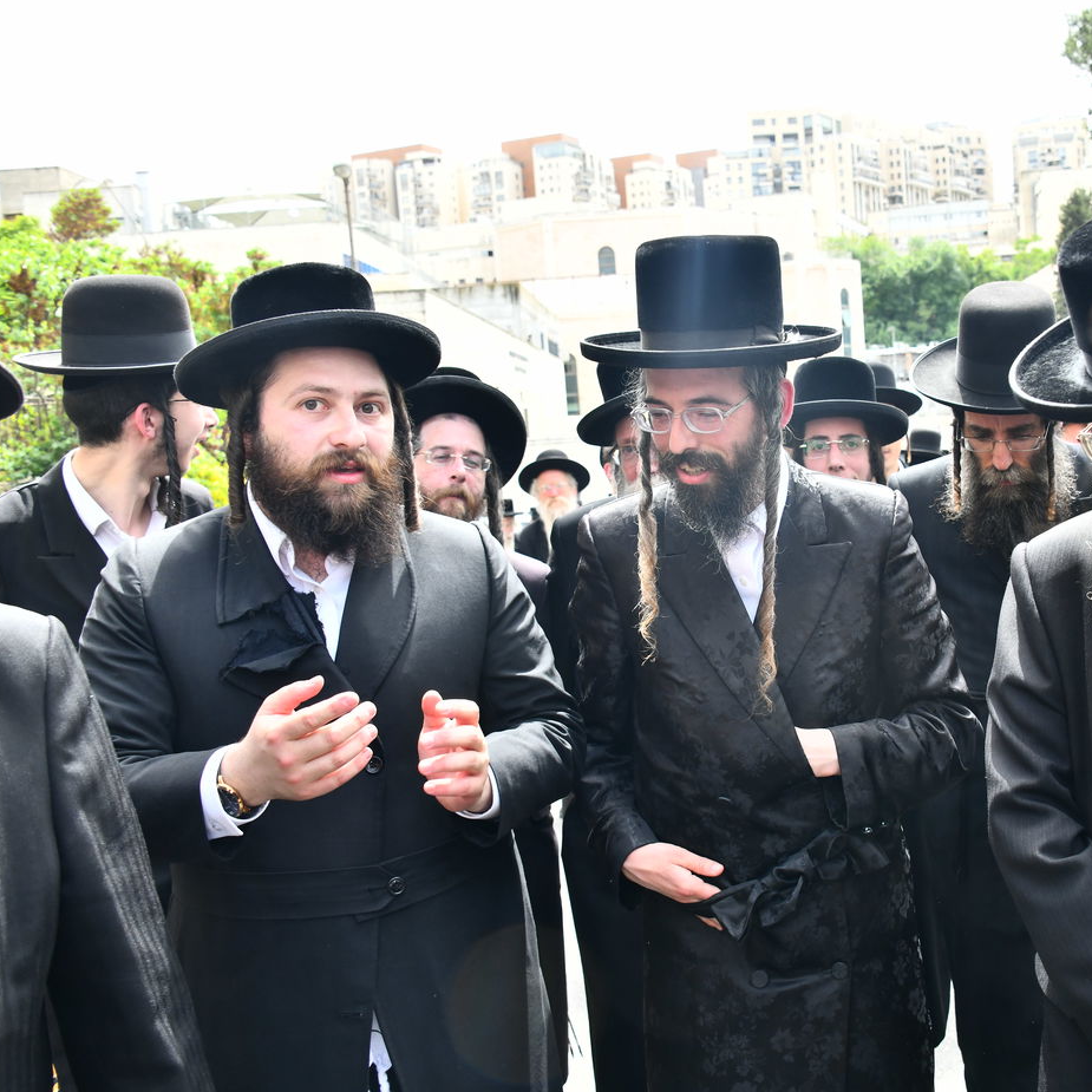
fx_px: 1285
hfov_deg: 44.9
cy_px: 547
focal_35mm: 36
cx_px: 780
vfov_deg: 46.0
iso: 500
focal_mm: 28
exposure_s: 1/320
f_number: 5.6
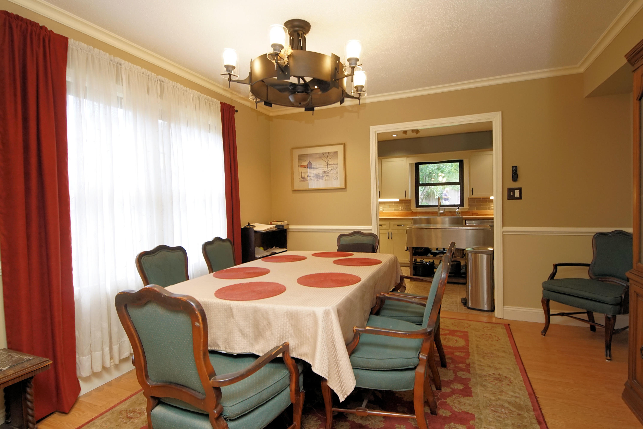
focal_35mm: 18
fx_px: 322
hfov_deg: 90.0
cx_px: 322
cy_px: 214
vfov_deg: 67.4
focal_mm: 12
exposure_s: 1/60
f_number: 4.5
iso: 1000
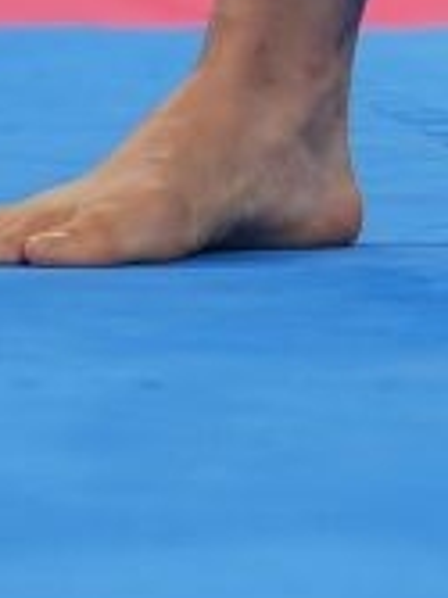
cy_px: -1497
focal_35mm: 1992
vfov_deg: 1.0
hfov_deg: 0.7
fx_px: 34418
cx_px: 1444
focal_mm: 192
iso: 250
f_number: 2.8
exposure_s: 1/500
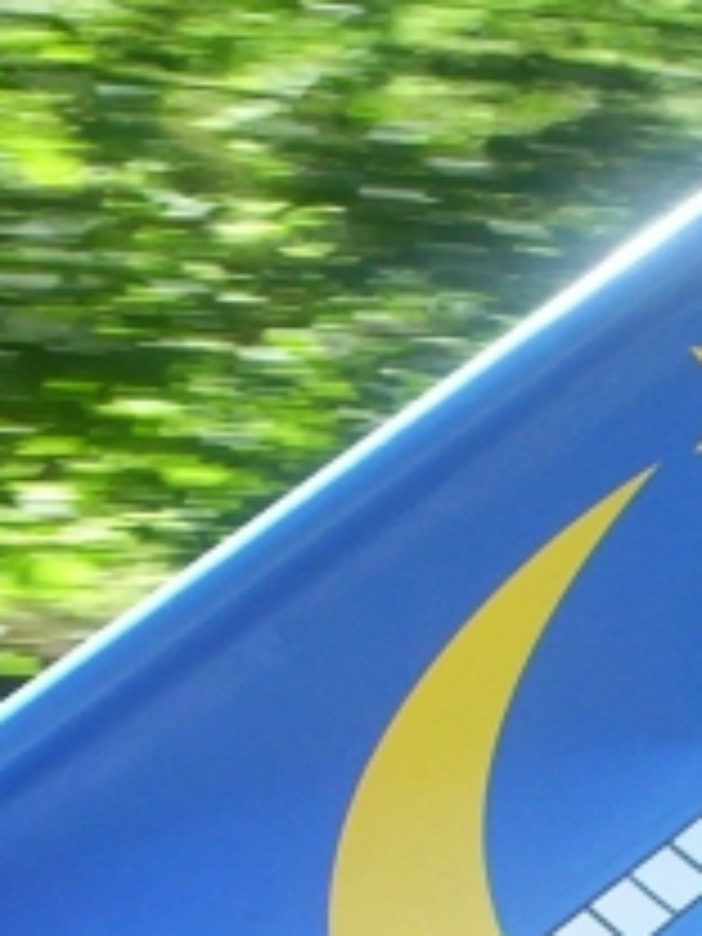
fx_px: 3164
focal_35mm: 117
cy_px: 1028
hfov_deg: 12.4
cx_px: -86
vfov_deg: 16.3
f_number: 4.5
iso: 100
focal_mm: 4.99
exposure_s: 1/130
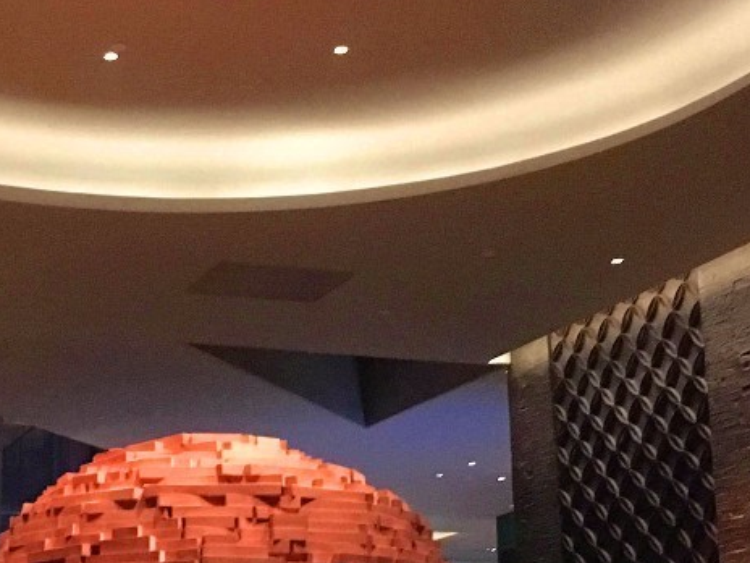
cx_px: 223
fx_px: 1733
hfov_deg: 24.2
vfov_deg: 18.4
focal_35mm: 80
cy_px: 374
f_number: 2.2
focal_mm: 4.15
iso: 1000
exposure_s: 1/17
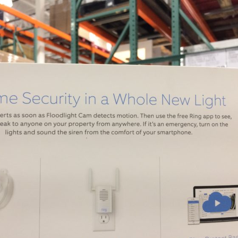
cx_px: 109
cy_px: 121
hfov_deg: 47.2
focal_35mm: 35
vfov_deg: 47.2
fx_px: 272
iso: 80
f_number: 2.2
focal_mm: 4.15
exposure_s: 1/33
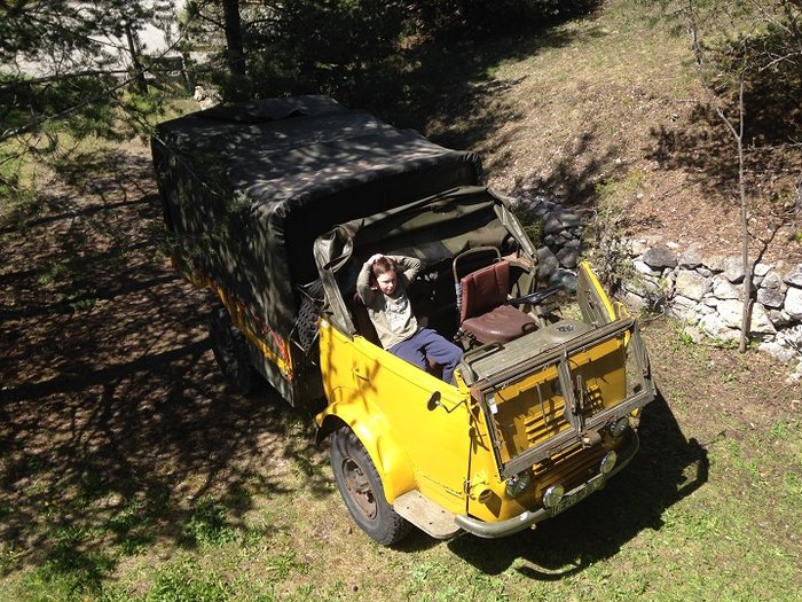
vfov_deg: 42.9
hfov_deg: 55.4
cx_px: 401
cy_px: 301
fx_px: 765
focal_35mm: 33
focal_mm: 4.12
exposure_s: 1/753
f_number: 2.4
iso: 50
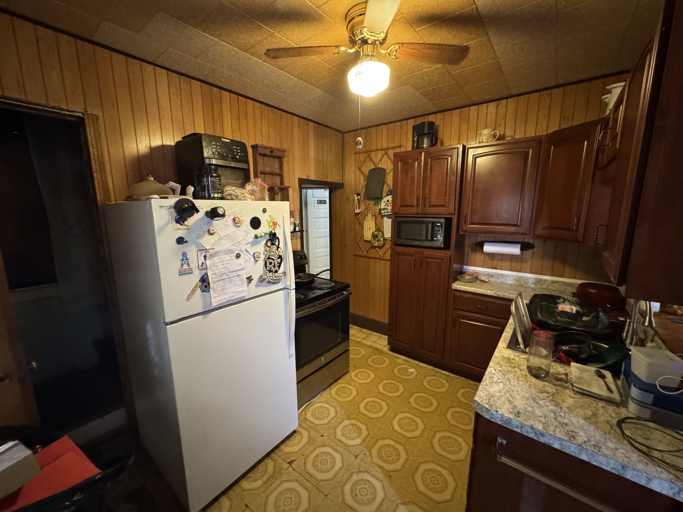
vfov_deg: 85.7
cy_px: 256
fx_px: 276
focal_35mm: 14
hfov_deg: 102.1
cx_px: 342
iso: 1250
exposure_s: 1/40
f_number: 2.2
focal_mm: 2.22
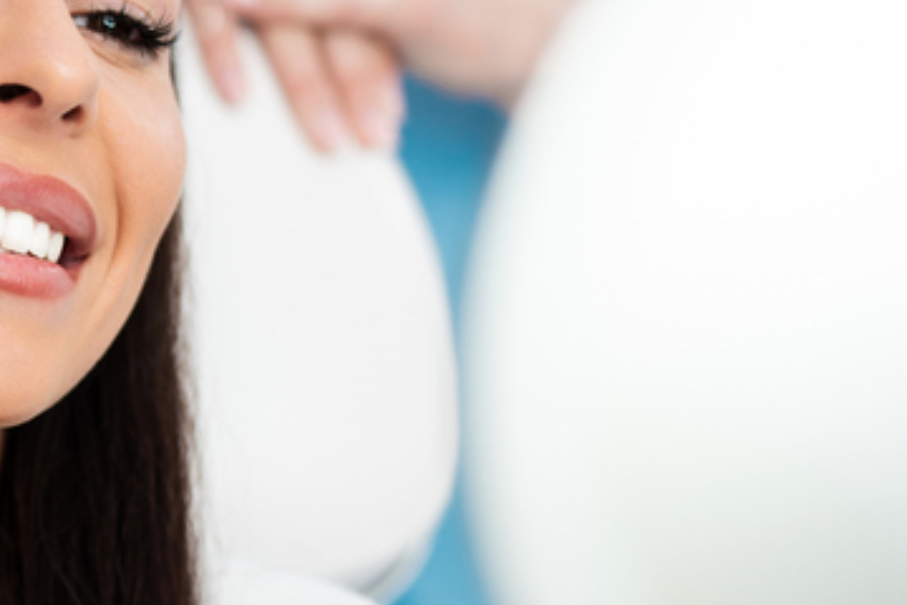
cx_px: -287
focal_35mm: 122
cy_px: 451
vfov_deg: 11.2
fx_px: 3073
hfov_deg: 15.9
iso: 100
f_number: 1.8
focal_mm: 35
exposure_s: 1/200
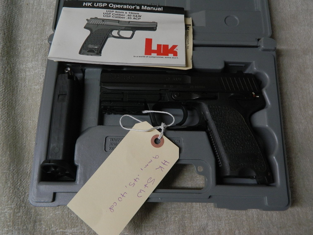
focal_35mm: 31
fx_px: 280
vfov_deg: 45.4
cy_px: 118
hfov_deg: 58.3
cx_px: 156
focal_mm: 5.6
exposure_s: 1/30
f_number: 3.2
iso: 180
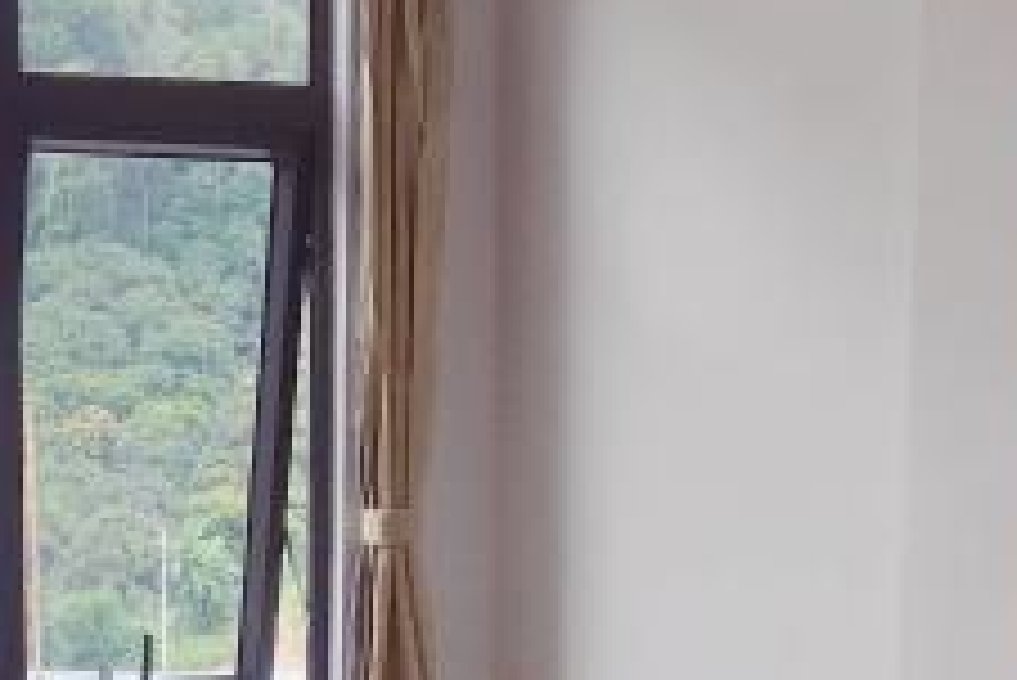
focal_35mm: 103
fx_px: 2912
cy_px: 1220
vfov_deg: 12.2
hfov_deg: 19.4
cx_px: 54
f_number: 1.8
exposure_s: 1/349
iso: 20
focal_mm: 3.99
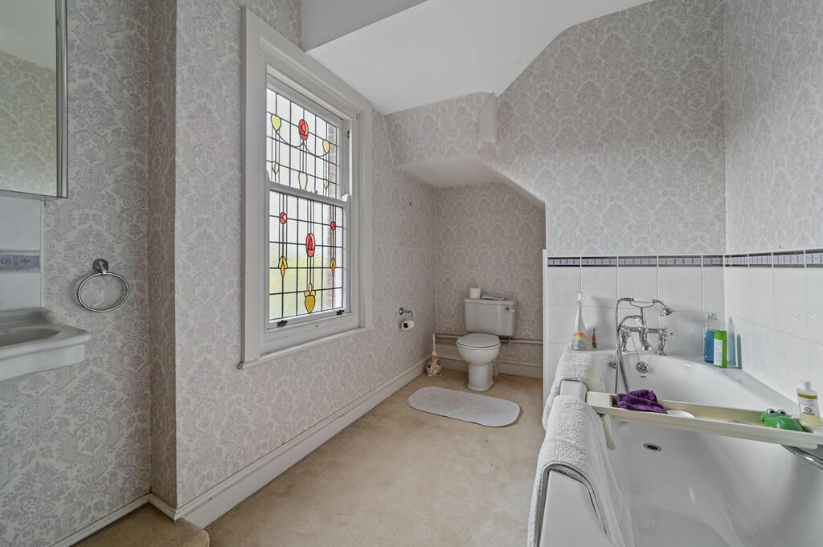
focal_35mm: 14
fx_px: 320
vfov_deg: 81.1
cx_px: 412
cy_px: 274
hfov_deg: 104.3
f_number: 8
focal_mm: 14
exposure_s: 1/8
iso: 400
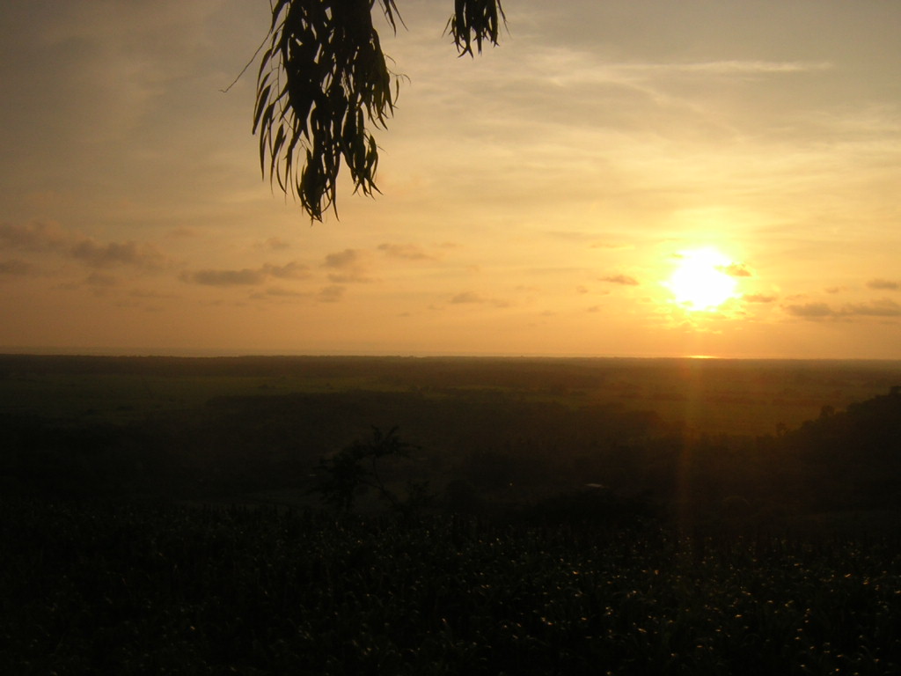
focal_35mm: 36
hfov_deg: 51.4
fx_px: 937
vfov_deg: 39.7
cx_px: 450
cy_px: 338
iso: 100
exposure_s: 1/463
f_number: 5.2
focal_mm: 4.7
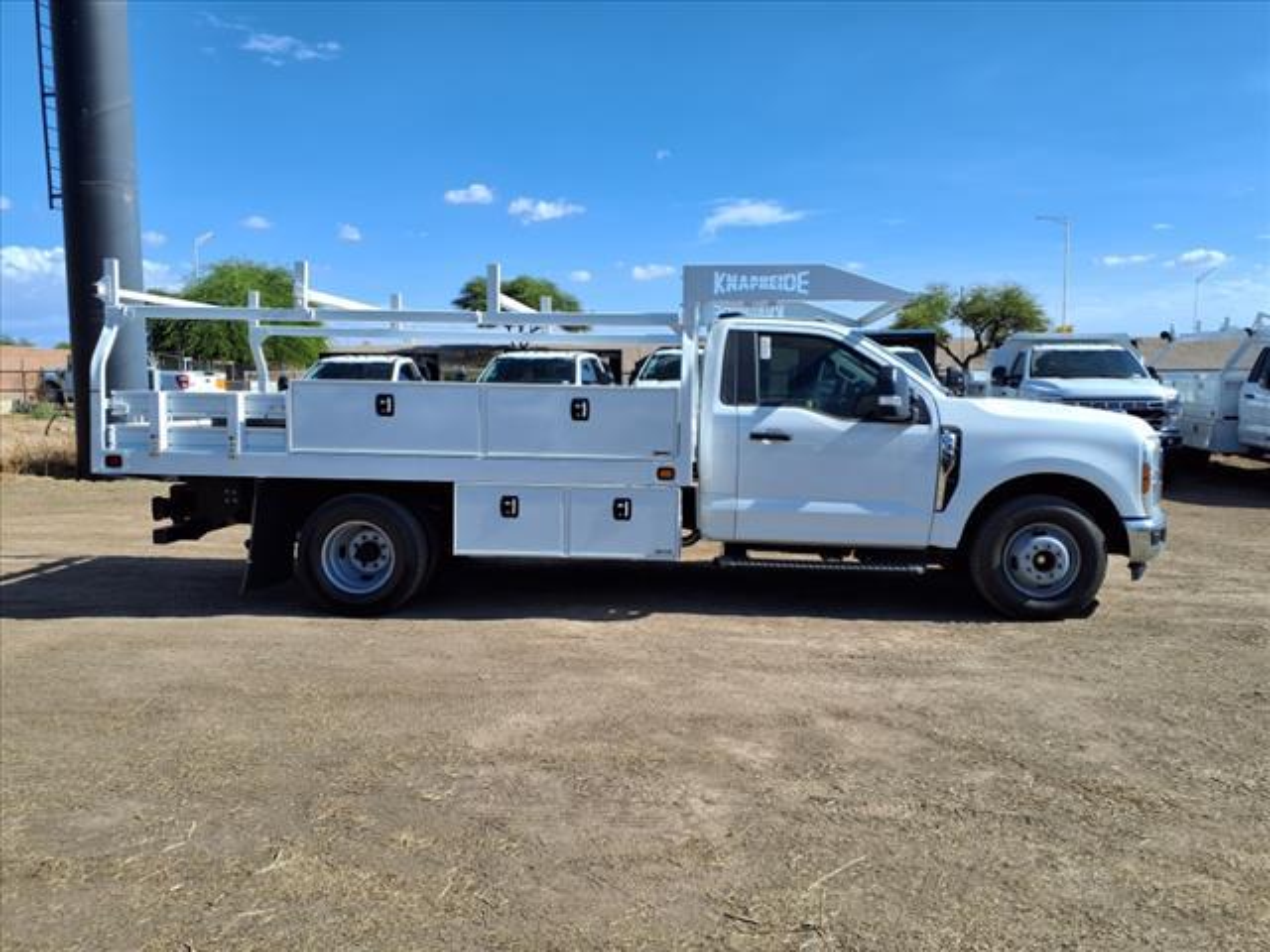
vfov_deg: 51.4
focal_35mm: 27
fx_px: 991
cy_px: 476
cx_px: 635
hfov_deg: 65.3
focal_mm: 3.58
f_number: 1.9
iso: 40
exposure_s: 1/1667
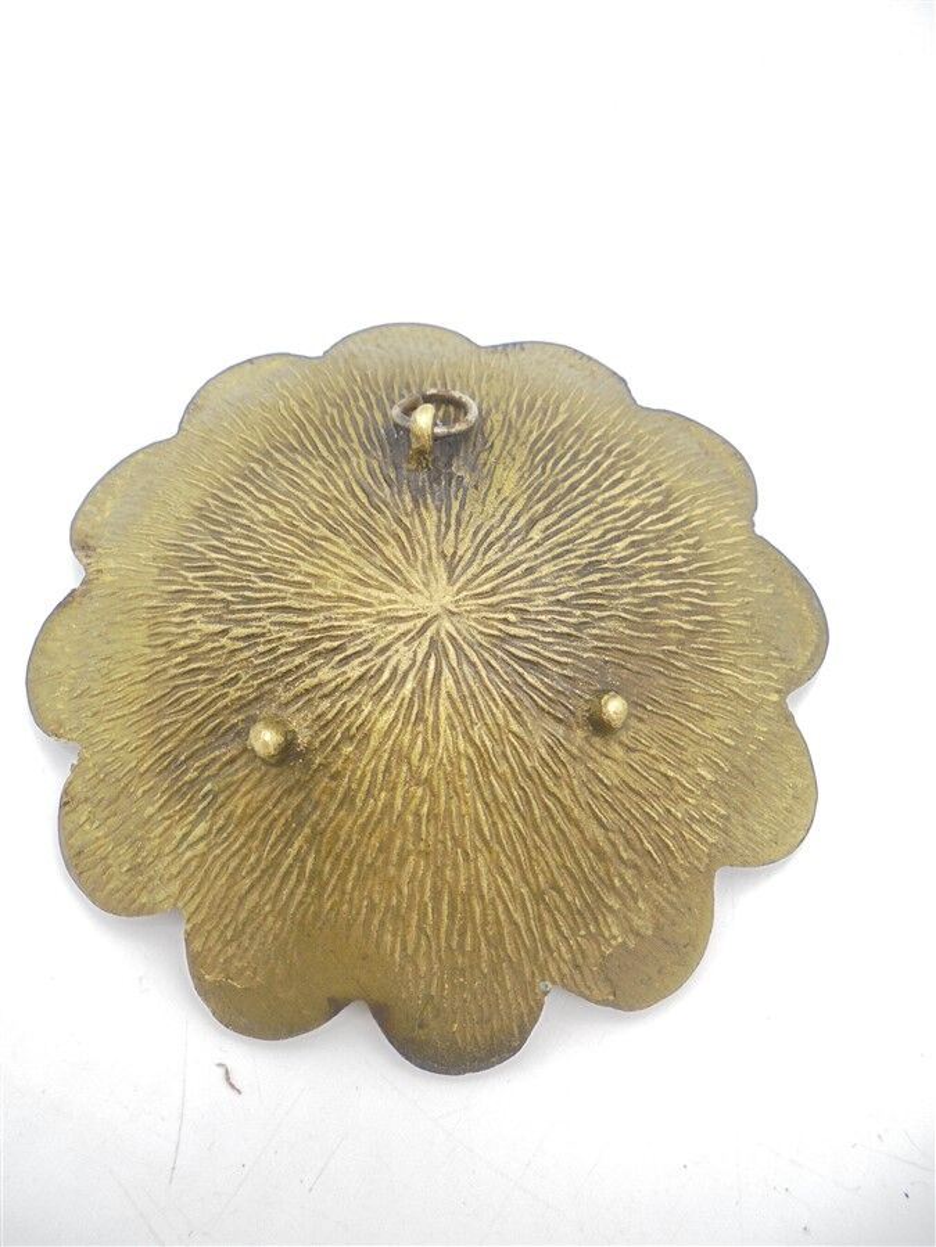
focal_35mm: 26
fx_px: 937
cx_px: 468
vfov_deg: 67.3
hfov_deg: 53.1
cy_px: 624
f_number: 3.5
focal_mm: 4.6
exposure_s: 1/100
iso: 100
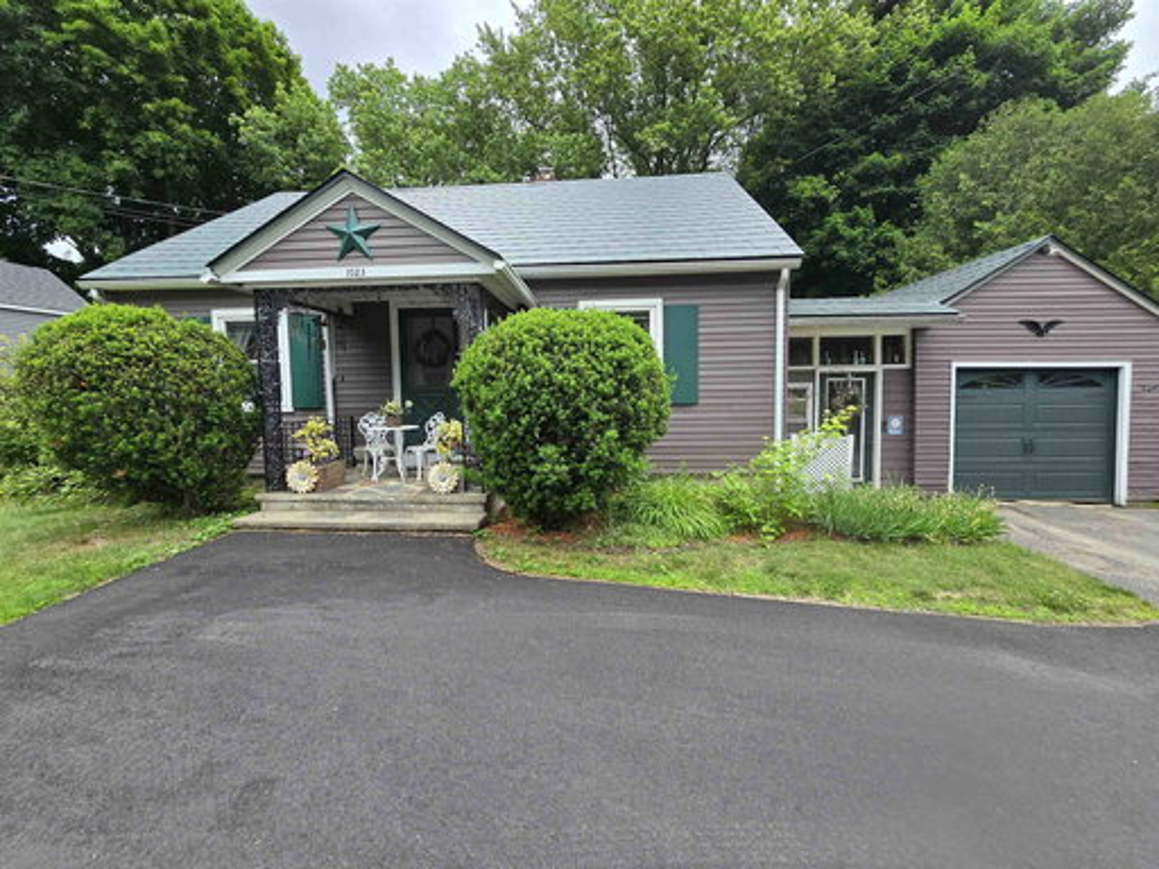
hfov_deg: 106.2
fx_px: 435
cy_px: 434
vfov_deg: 89.9
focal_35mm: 13
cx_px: 580
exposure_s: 1/447
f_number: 2.2
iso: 50
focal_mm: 2.2
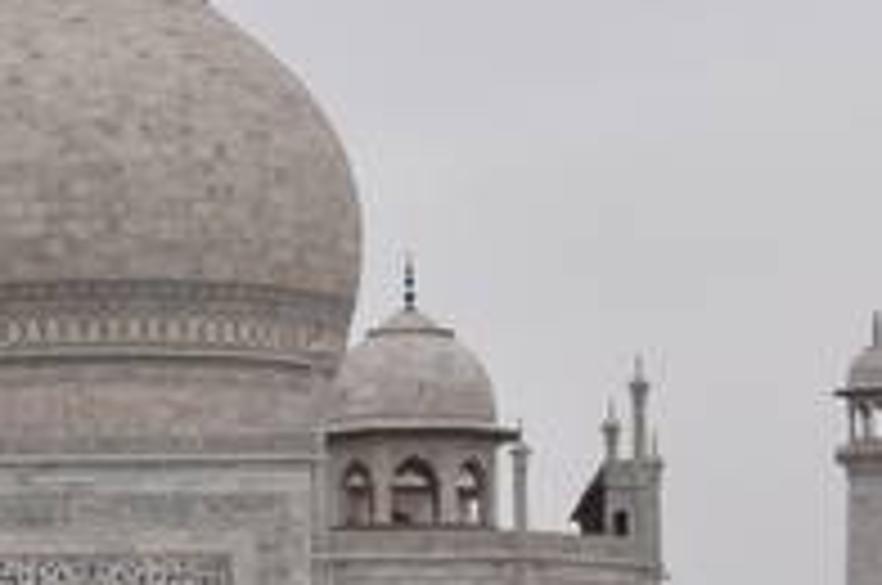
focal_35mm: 276
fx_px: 6751
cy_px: 490
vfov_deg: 5.0
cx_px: 94
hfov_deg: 7.5
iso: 250
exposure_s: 1/250
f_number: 11
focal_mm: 50
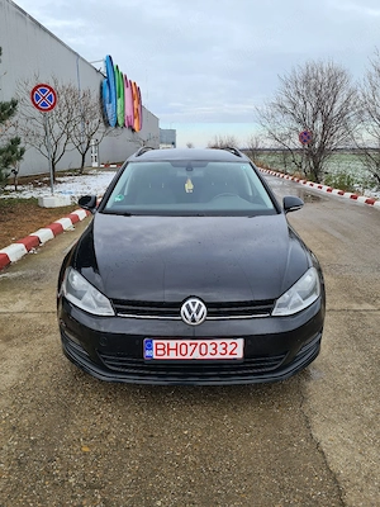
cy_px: 254
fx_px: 381
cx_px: 190
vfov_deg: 67.3
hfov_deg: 53.1
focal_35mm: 26
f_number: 1.8
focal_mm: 5.4
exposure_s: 1/667
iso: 50
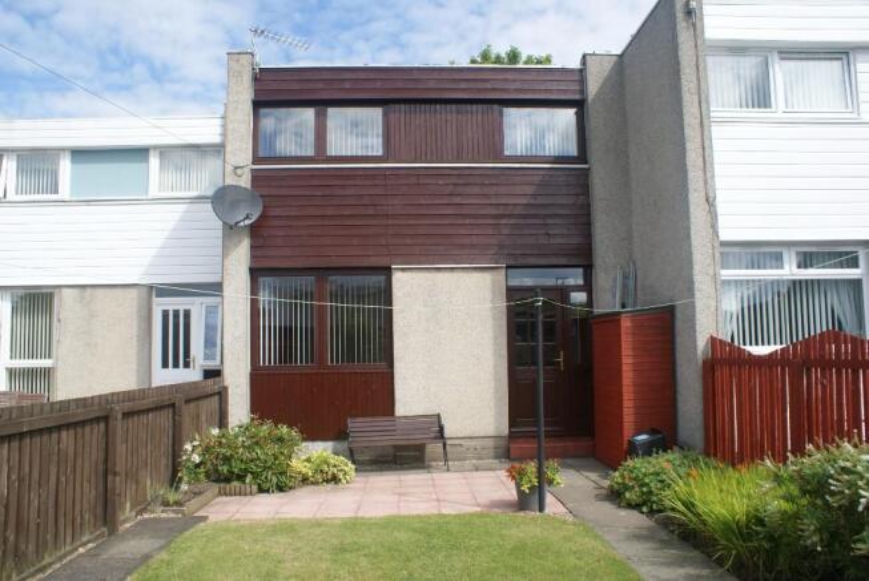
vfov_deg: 48.0
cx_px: 434
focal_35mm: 27
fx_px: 652
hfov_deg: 67.3
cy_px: 290
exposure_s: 1/80
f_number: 9
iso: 100
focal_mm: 18
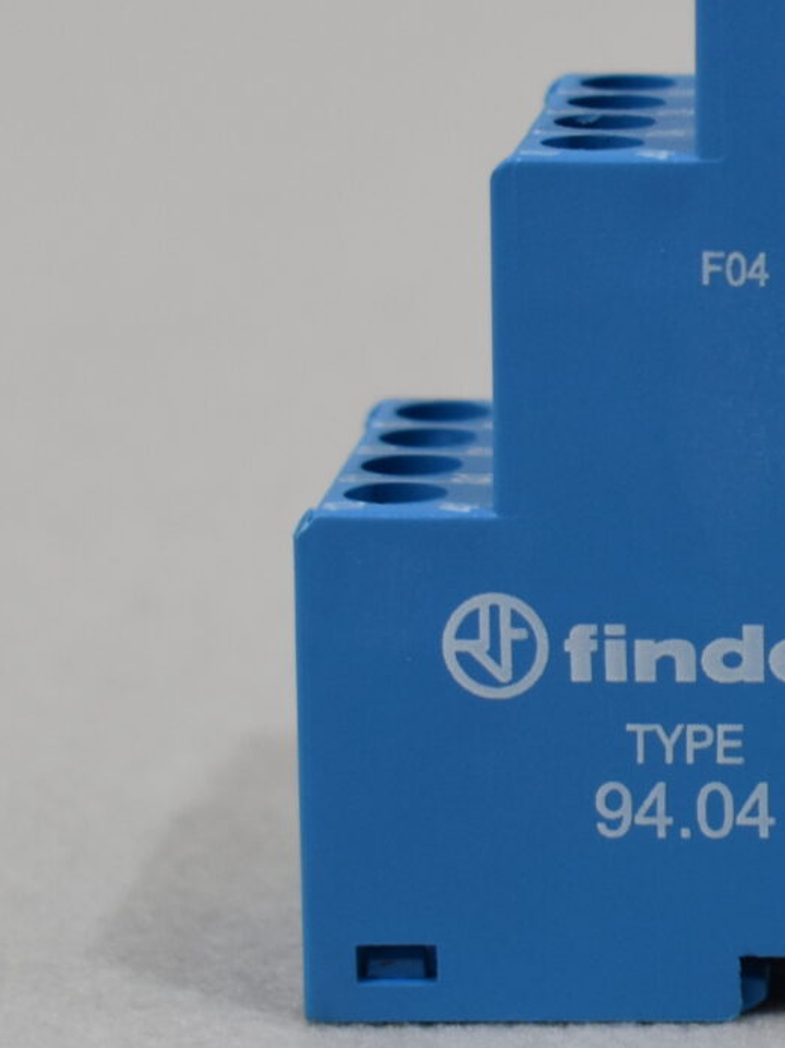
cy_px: 502
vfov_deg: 10.9
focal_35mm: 181
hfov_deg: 8.1
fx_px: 5476
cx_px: 1122
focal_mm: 34
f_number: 5.6
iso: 400
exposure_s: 1/125
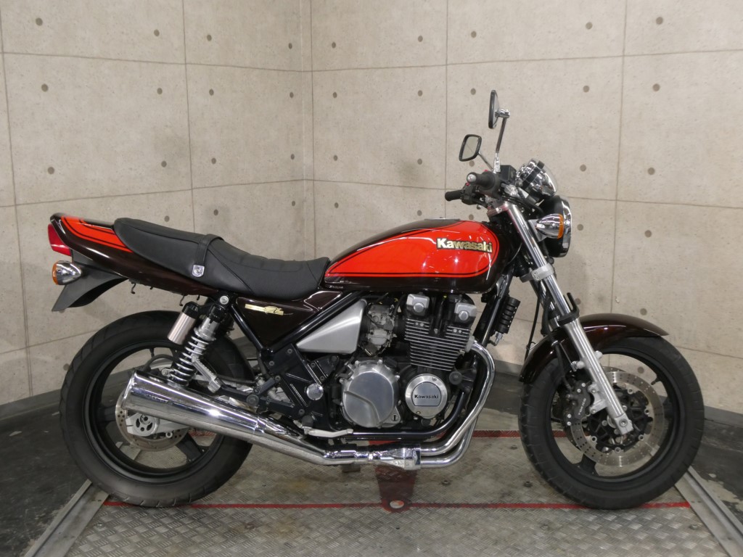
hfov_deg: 50.1
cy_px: 278
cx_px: 372
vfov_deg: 38.7
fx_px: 794
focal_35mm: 37
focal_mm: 6.7
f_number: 4
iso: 320
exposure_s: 1/80
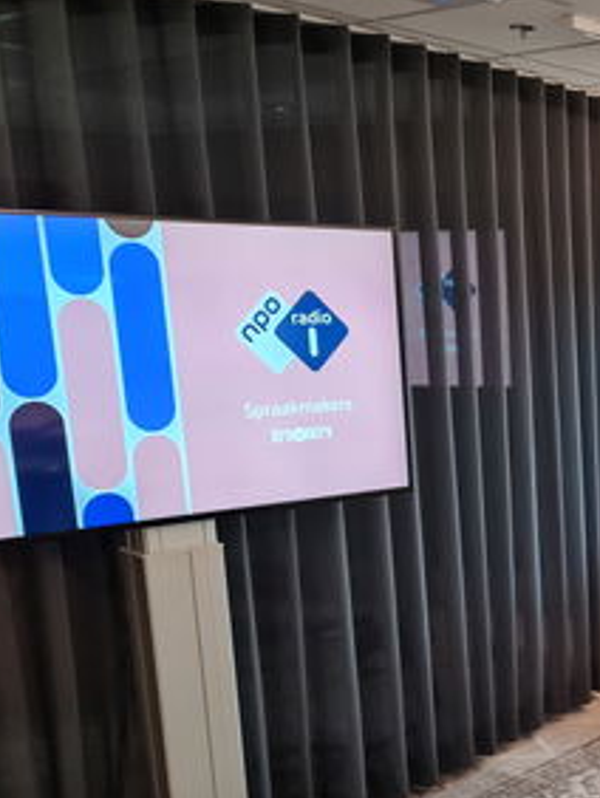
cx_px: 719
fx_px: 1200
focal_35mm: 52
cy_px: 566
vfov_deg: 36.2
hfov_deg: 25.3
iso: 250
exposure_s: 1/50
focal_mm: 5.4
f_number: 1.8
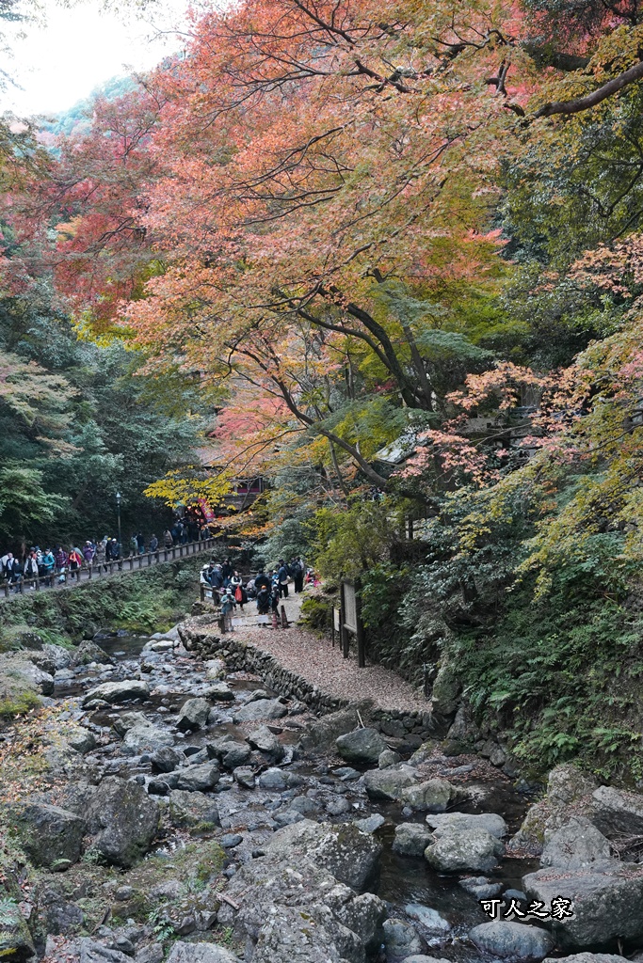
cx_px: 322
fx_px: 1082
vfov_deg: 48.0
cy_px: 482
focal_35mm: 40
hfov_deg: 33.1
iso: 2500
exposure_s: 1/200
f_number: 7.1
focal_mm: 40.4
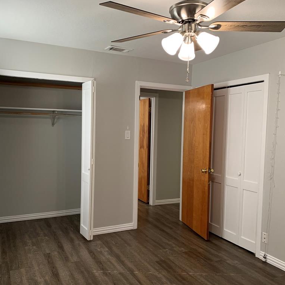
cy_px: 143
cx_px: 143
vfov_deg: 52.5
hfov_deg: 52.5
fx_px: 289
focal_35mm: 31
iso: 100
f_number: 1.8
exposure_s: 1/60
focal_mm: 4.25
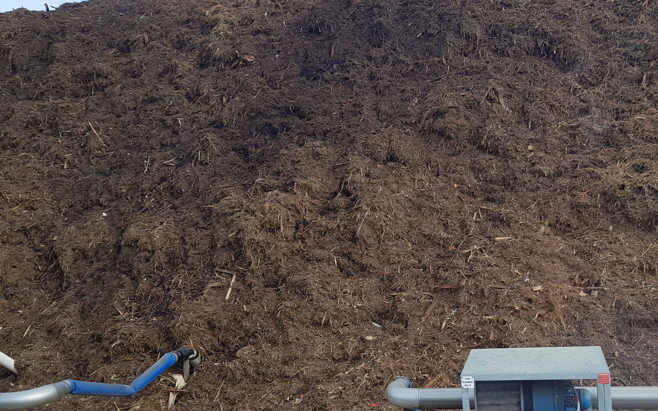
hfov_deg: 49.6
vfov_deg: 32.5
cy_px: 280
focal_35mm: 39
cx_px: 433
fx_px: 699
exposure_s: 1/363
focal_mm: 4.2
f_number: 1.7
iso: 40
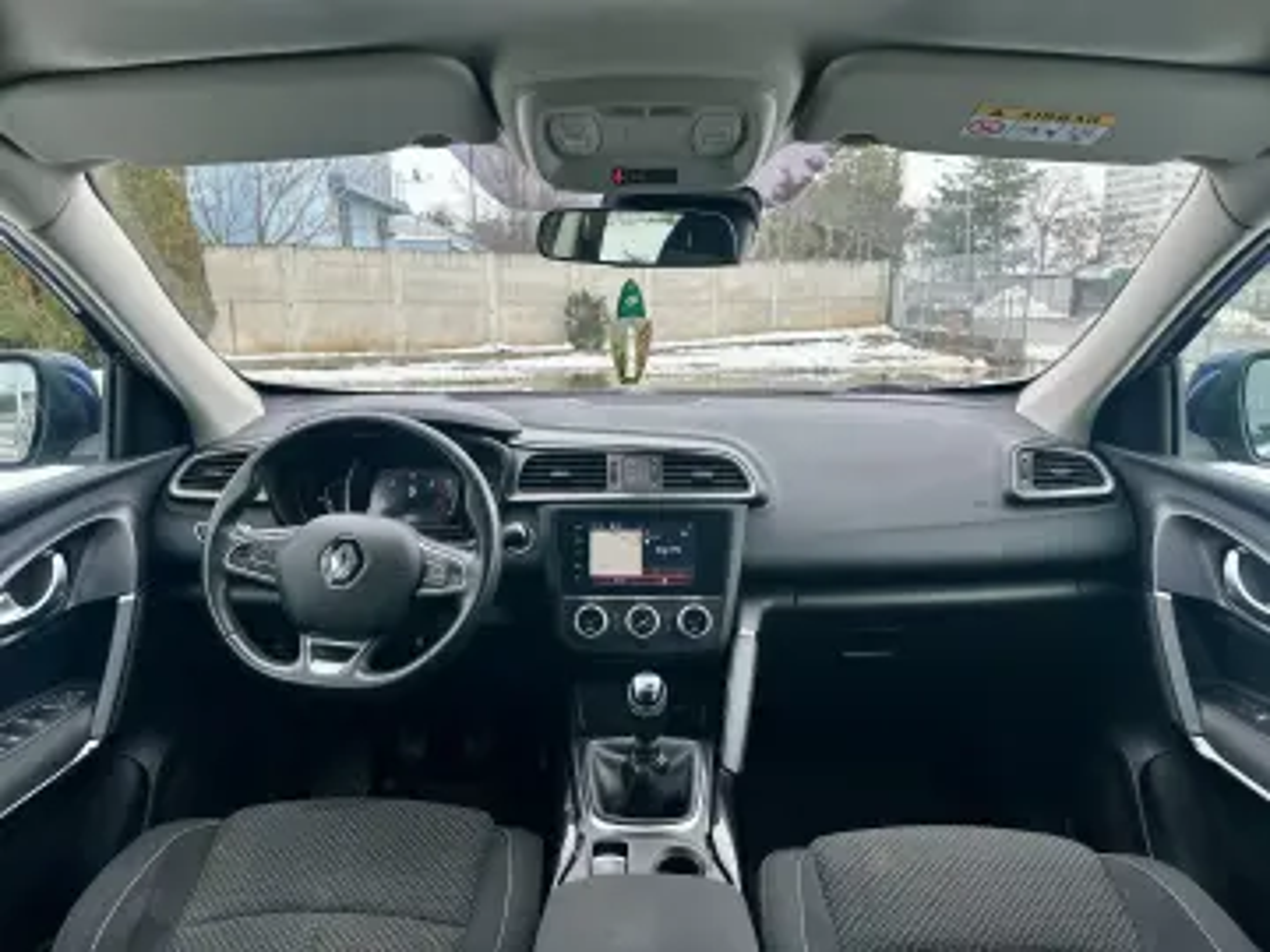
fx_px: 881
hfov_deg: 71.6
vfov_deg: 56.8
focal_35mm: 24
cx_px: 635
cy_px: 476
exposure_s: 1/501
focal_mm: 6.86
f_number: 1.78
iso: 80
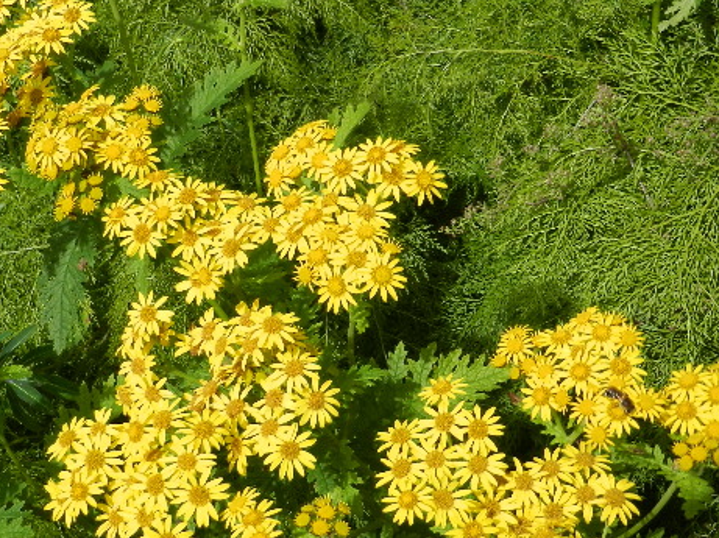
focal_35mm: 66
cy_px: 309
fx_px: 1370
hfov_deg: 29.2
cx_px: 228
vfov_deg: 22.2
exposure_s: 1/1600
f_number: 4
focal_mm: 6.9
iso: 160
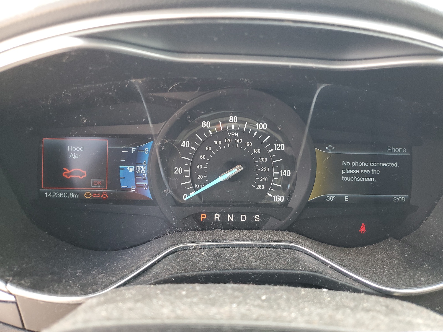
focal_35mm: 26
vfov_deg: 53.1
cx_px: 222
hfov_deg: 67.3
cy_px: 166
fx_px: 333
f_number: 1.5
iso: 82
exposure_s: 1/120
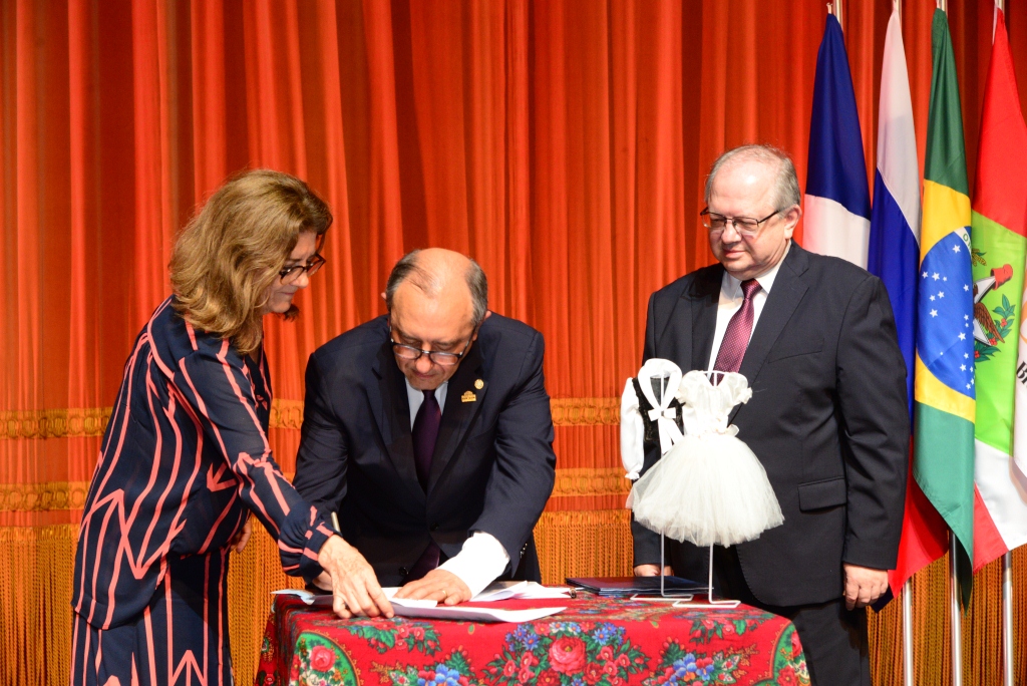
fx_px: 2141
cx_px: 514
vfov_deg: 18.2
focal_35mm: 75
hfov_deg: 27.0
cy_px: 343
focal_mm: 75
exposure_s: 1/100
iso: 3200
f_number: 7.1
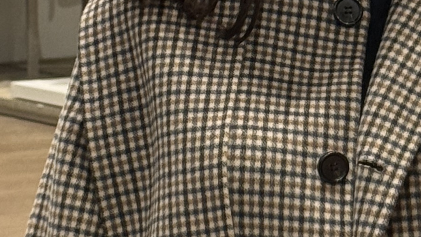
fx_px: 2188
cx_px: 319
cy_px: 245
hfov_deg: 11.0
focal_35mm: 196
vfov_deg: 6.2
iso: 125
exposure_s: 1/60
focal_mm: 6.76
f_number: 1.78
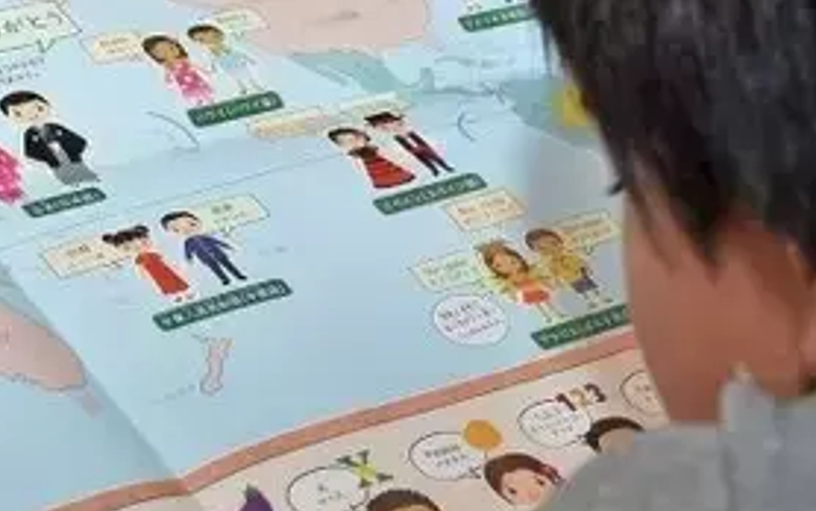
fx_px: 2561
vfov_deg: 11.4
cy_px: 275
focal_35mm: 115
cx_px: 176
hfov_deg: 18.0
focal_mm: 35
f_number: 5.6
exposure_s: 1/80
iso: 1250
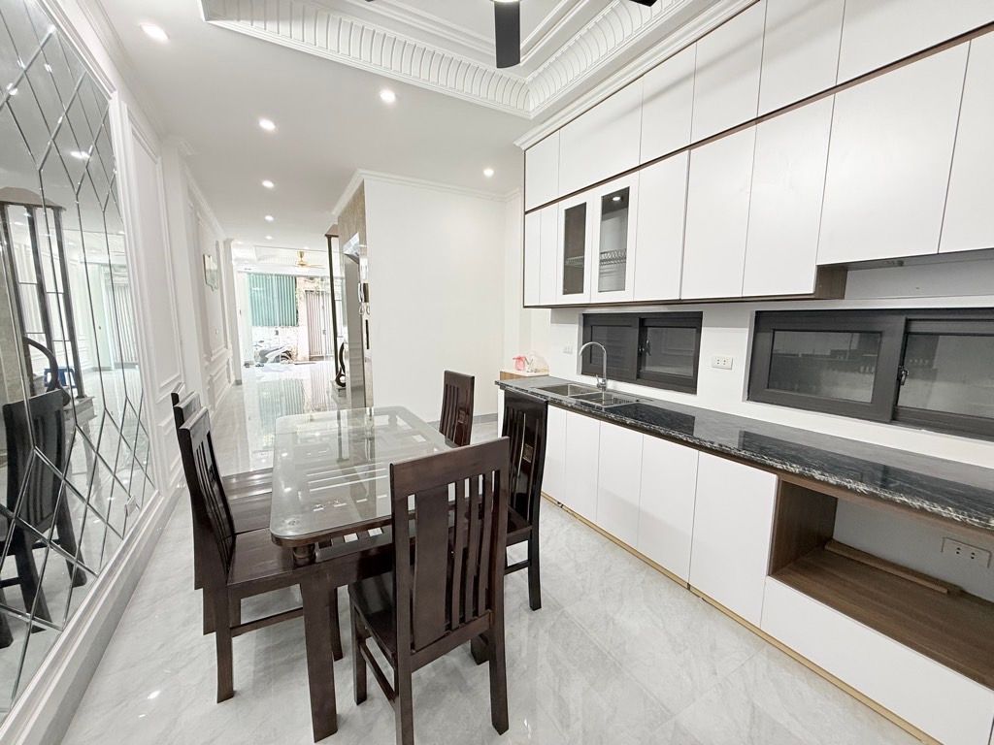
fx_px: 402
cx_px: 497
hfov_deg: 102.1
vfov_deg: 85.7
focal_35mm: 14
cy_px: 372
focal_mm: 2.22
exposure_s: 1/100
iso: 160
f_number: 2.2
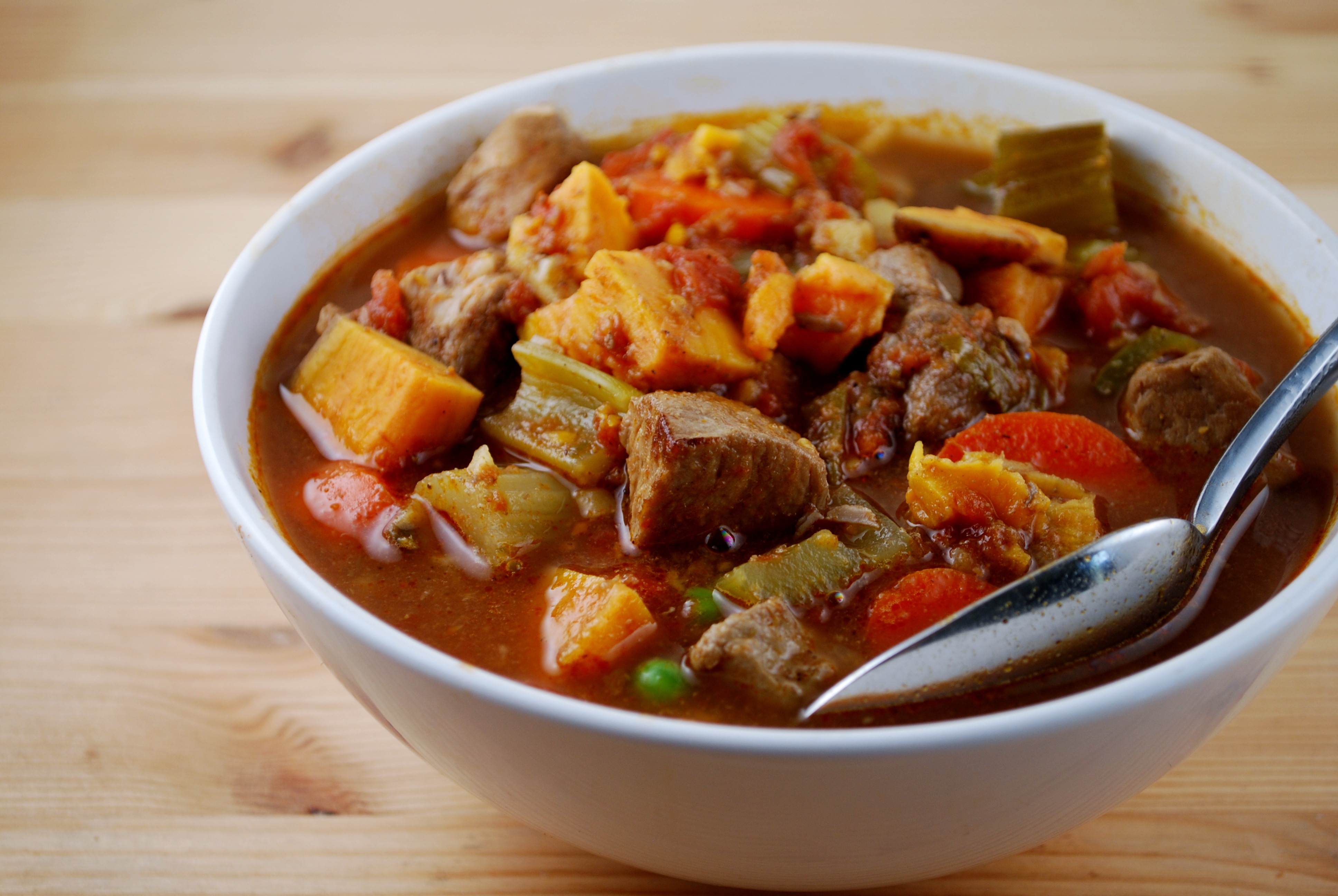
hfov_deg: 29.8
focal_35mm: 68
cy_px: 448
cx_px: 669
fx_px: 2512
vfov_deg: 20.2
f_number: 5.3
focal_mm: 45
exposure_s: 1/100
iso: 200
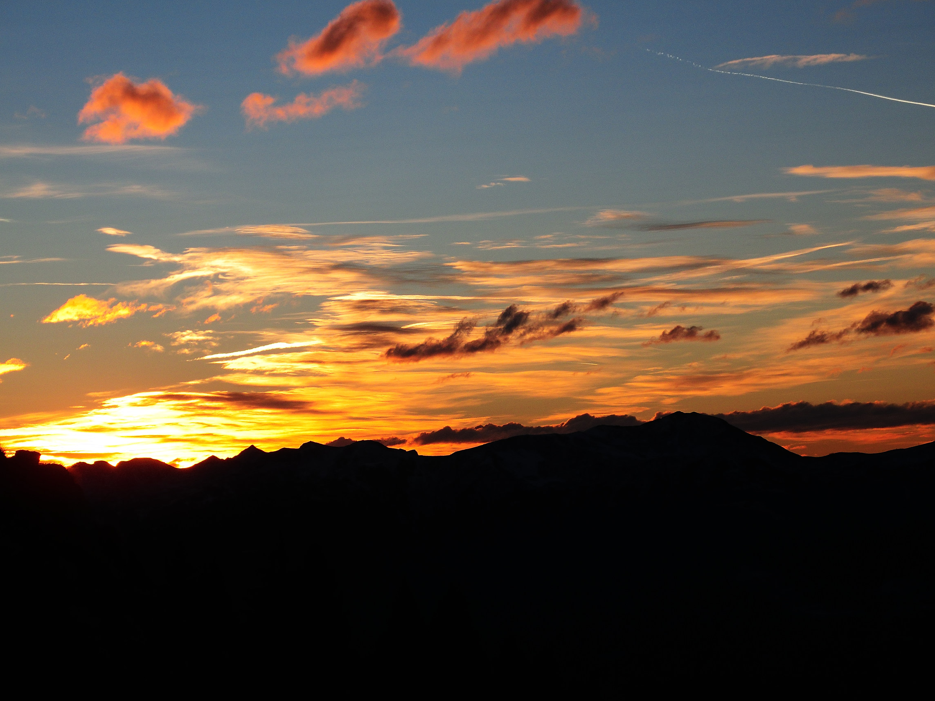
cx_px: 461
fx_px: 3377
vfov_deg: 11.9
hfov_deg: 15.8
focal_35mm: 125
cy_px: 348
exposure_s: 1/800
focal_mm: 25.4
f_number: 4.5
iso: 100
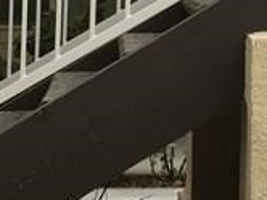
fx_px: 1379
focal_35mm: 179
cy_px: -26
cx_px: 216
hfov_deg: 11.0
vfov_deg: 8.2
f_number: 2.2
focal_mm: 4.15
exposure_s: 1/408
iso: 32
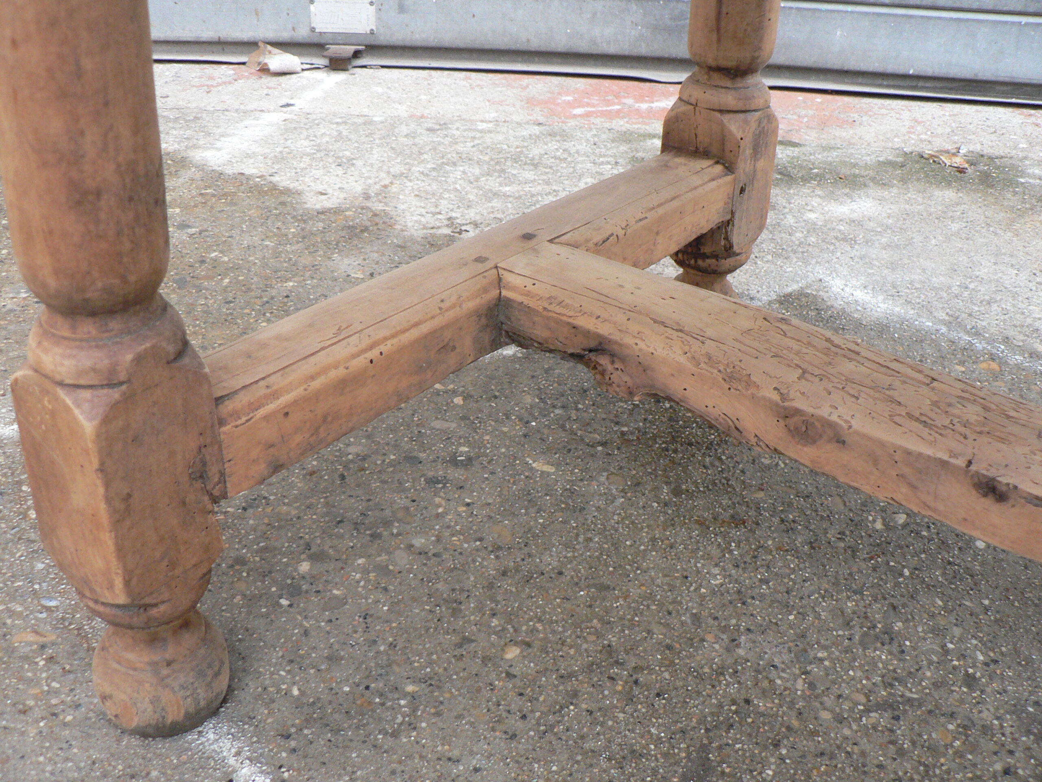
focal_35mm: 36
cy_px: 391
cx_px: 521
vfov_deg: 39.7
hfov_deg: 51.4
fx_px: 1084
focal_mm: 6
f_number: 2.8
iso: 200
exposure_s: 1/13
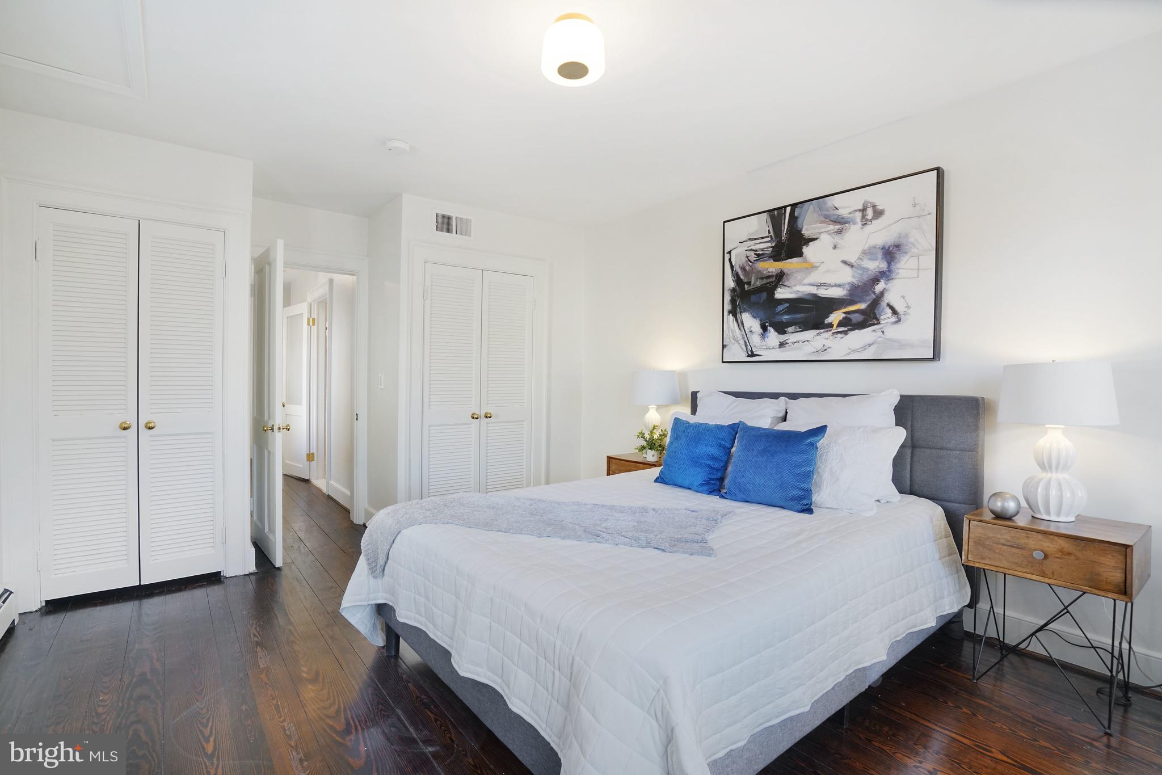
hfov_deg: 96.7
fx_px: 516
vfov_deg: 73.8
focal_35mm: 16
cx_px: 581
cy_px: 388
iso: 1250
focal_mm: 16
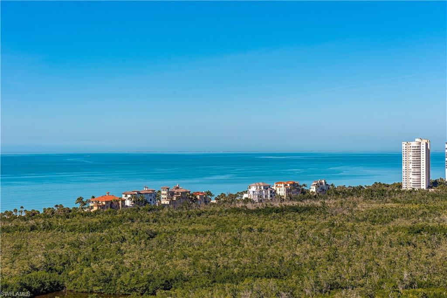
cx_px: 224
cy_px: 149
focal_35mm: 70
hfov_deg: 28.8
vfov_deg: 19.5
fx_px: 869
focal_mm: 70
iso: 100
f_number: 9
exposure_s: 1/320
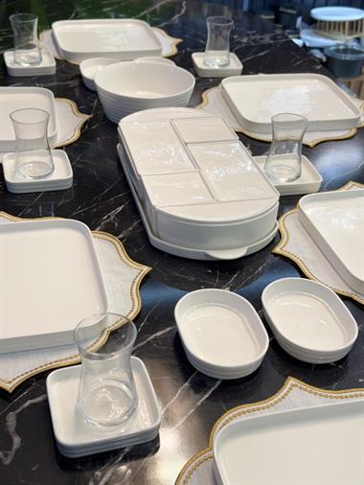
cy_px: 242
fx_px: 672
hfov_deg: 30.3
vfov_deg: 39.6
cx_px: 182
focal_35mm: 48
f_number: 1.78
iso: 50
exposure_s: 1/121
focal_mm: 6.76
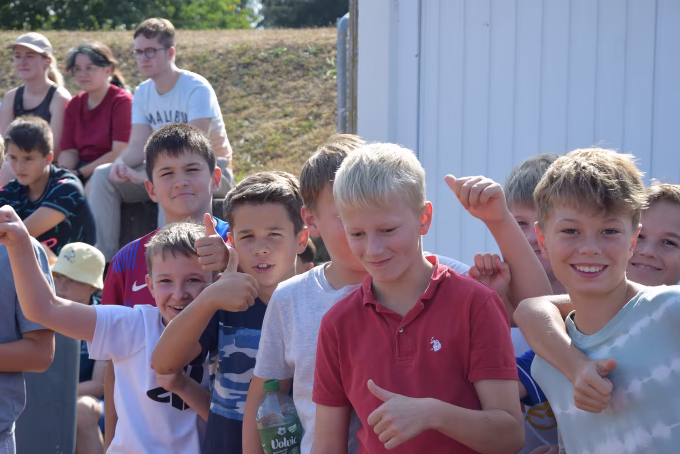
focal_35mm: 99
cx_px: 340
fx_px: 1870
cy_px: 227
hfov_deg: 20.6
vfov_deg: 13.8
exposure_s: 1/320
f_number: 8
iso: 200
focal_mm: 66
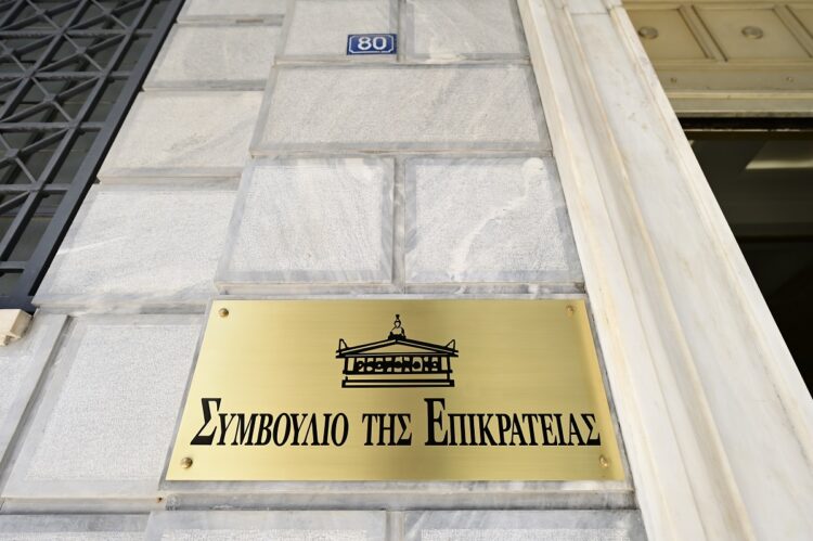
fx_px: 451
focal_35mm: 20
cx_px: 406
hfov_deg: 84.0
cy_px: 270
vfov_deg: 61.9
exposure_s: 1/800
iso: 160
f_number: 2.8
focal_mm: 20
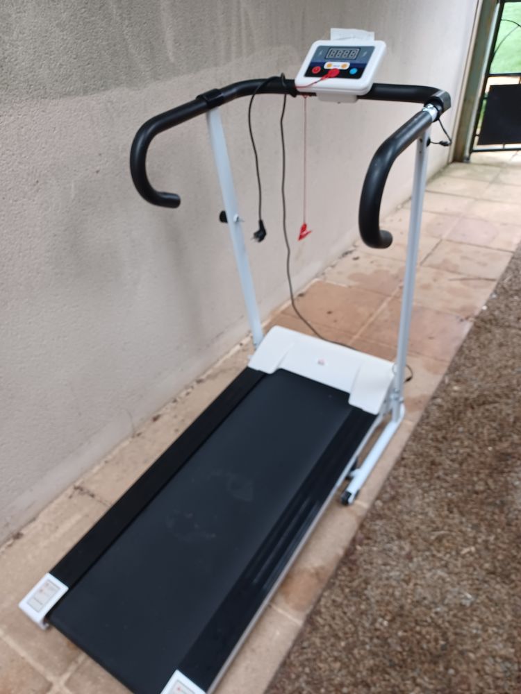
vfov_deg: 69.4
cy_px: 347
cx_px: 260
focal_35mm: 25
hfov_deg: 54.9
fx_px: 502
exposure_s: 1/50
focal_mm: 4.6
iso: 320
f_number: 1.8
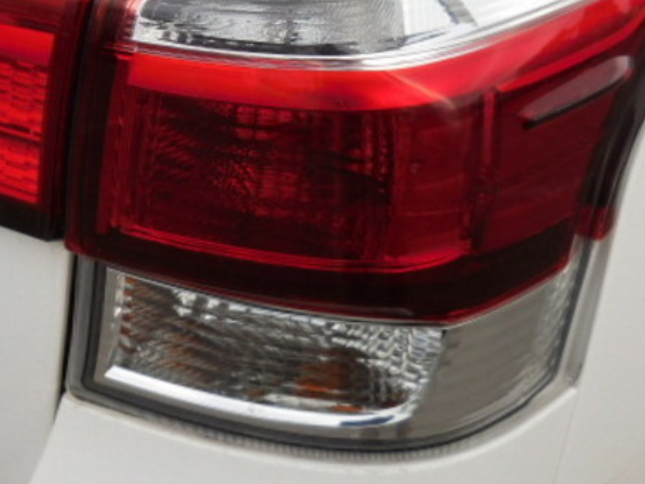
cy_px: 60
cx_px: 211
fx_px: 1080
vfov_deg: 24.6
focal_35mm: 58
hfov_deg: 32.9
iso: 125
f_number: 3.7
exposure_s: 1/400
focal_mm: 5.9
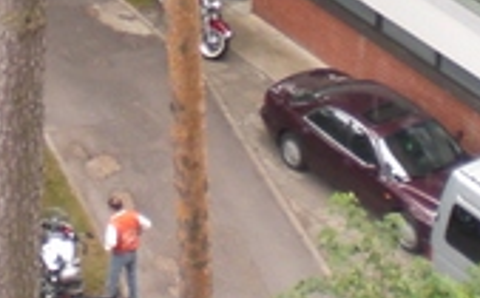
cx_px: 3
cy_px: -170
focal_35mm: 191
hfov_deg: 10.9
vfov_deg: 6.7
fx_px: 2494
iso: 100
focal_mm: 6.3
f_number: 3.1
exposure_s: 1/100
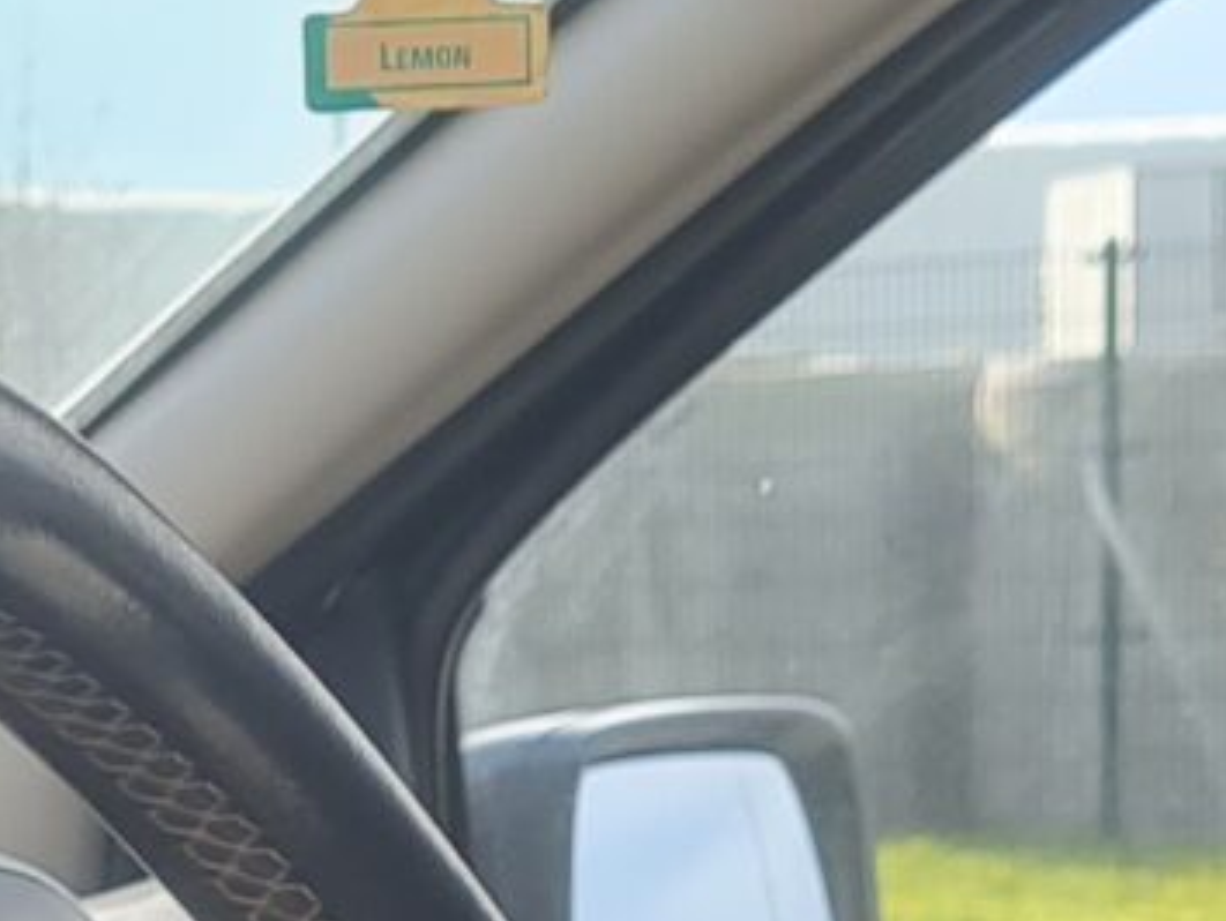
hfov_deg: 10.4
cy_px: 2396
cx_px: -10
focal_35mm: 188
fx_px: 6663
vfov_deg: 7.3
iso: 50
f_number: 1.8
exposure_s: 1/311
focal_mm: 5.4
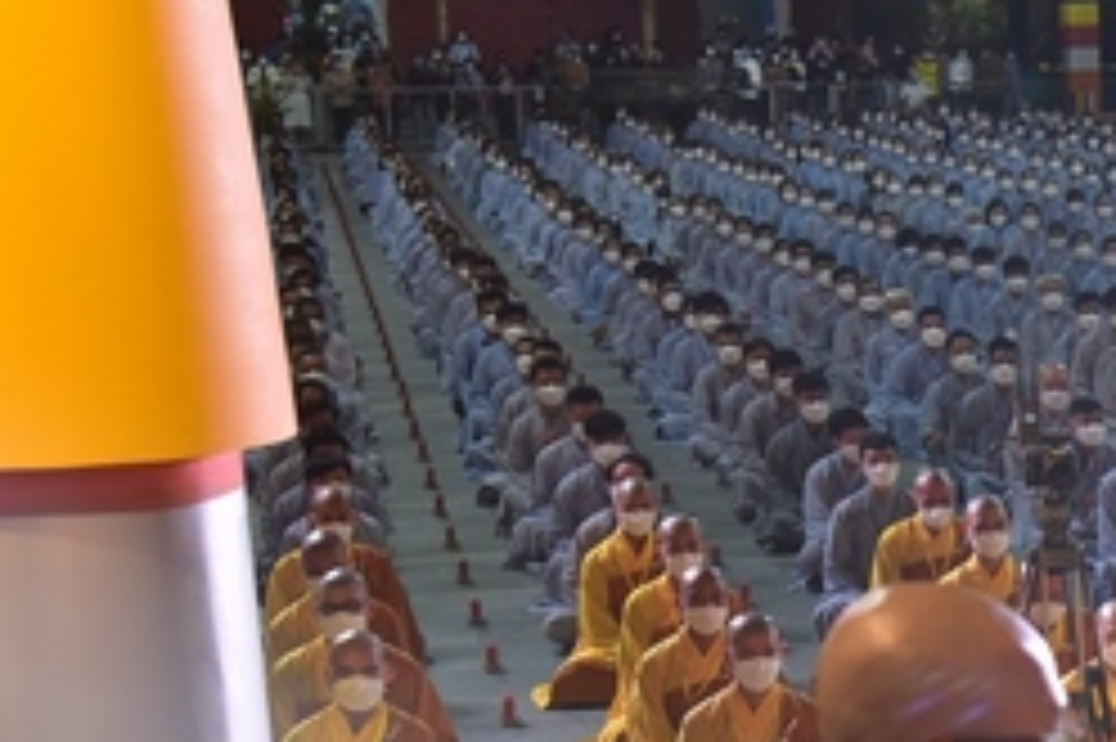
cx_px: 1404
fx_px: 3903
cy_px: 472
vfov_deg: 10.9
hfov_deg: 15.6
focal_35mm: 126
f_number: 5.6
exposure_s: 1/50
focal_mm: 48
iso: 2000
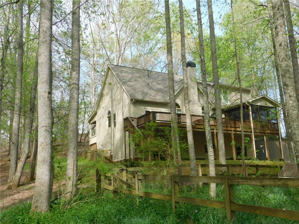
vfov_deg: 39.7
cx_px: 150
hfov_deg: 51.4
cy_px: 112
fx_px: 311
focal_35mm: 36
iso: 125
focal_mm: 6.3
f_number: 3.5
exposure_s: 1/320
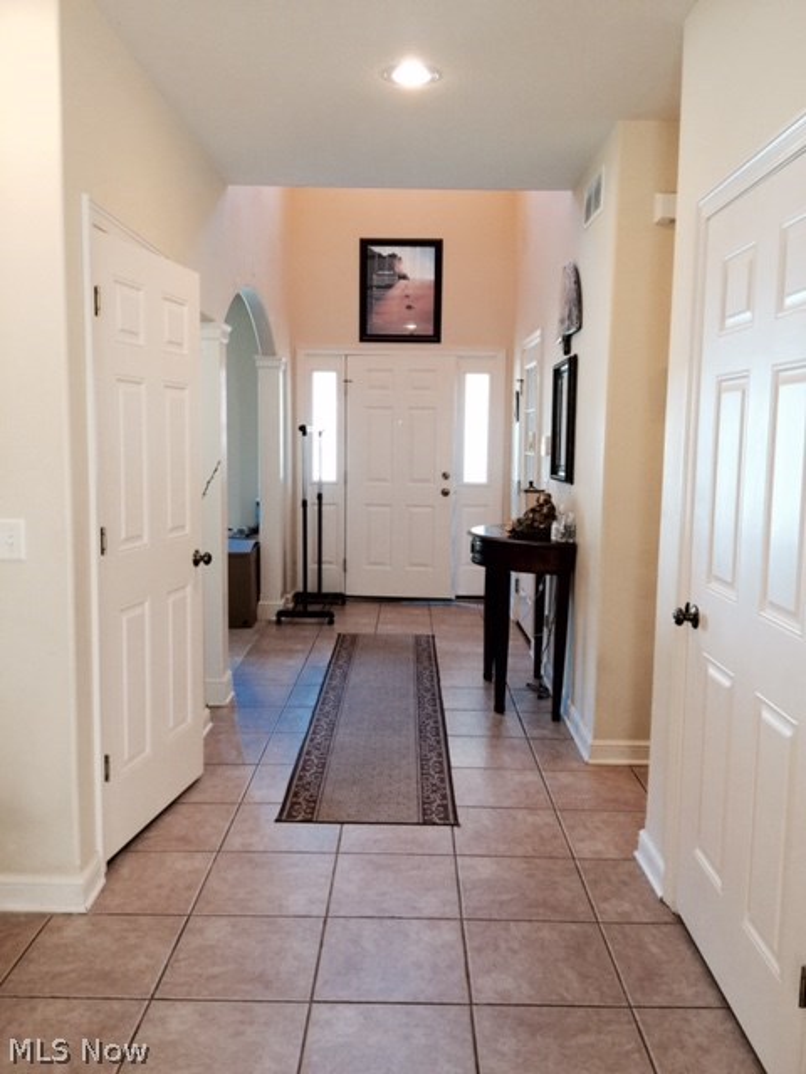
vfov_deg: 61.7
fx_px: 900
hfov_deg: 48.2
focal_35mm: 29
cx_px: 403
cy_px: 537
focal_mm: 4.15
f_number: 2.2
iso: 50
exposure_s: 1/15
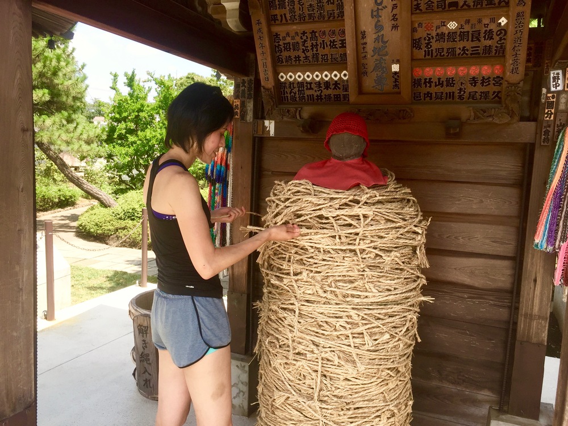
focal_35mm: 29
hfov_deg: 61.7
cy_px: 213
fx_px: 476
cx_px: 284
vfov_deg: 48.2
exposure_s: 1/618
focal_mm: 4.15
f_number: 2.2
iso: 32
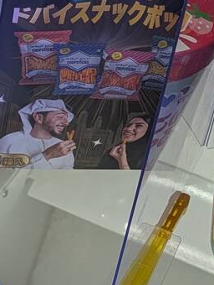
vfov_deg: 17.4
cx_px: 180
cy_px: 171
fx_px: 929
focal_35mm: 113
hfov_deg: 13.1
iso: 43
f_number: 1.68
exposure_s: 1/313
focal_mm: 6.9
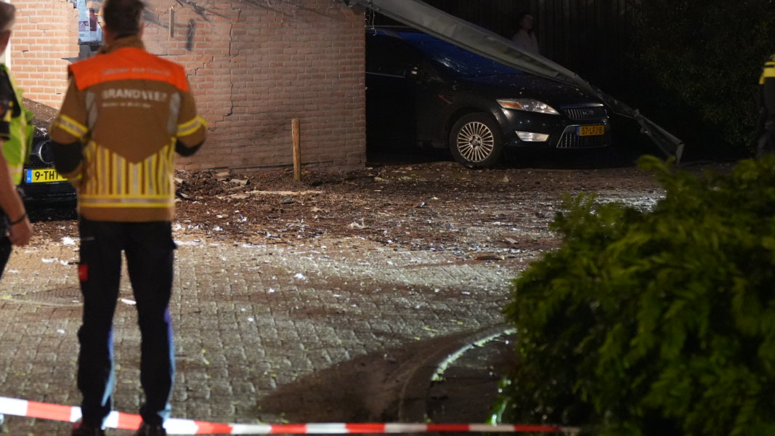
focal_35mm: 108
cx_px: 238
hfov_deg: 19.7
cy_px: 45
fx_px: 2219
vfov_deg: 11.1
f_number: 2.5
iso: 12800
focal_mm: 68
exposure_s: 1/30
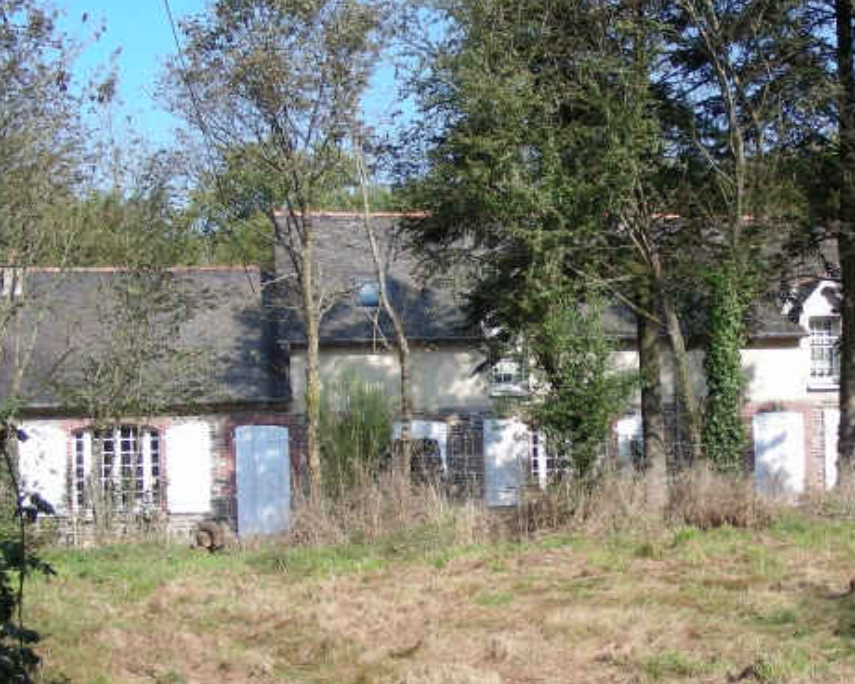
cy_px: 366
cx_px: 582
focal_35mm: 55
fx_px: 1392
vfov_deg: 27.6
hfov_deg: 33.8
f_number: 4
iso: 50
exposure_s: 1/282
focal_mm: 6.3
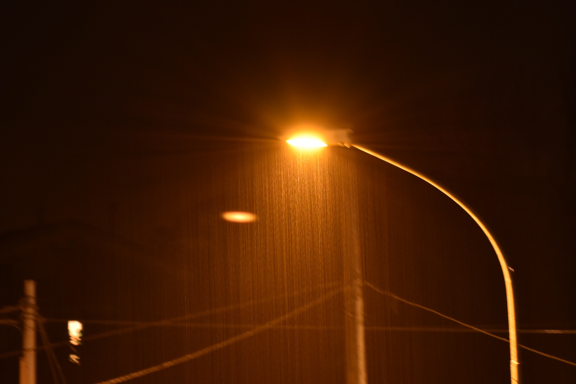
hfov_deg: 10.5
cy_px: 192
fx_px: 3120
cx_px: 288
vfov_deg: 7.0
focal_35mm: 195
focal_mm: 130
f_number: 7.1
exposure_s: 2
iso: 640
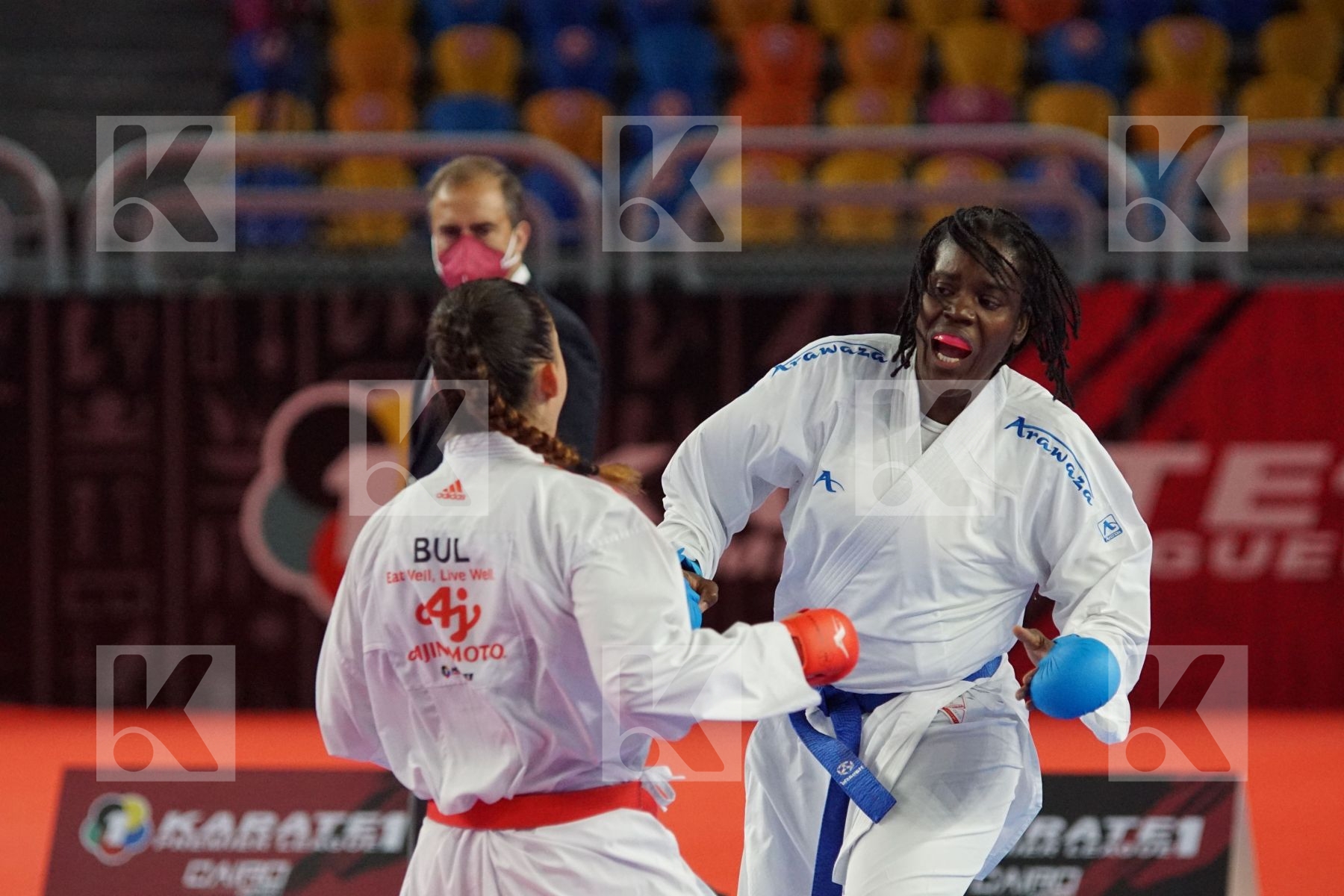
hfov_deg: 8.6
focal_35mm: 240
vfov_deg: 5.7
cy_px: 448
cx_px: 672
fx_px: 8959
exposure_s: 1/2000
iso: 3200
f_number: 2.8
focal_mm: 160
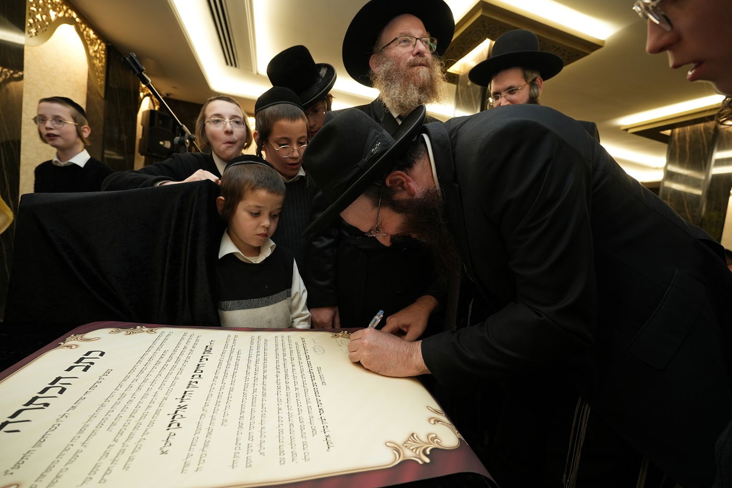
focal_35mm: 16
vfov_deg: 72.0
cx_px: 366
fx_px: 335
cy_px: 244
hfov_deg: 95.0
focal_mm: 16.5
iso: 800
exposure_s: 1/200
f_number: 4
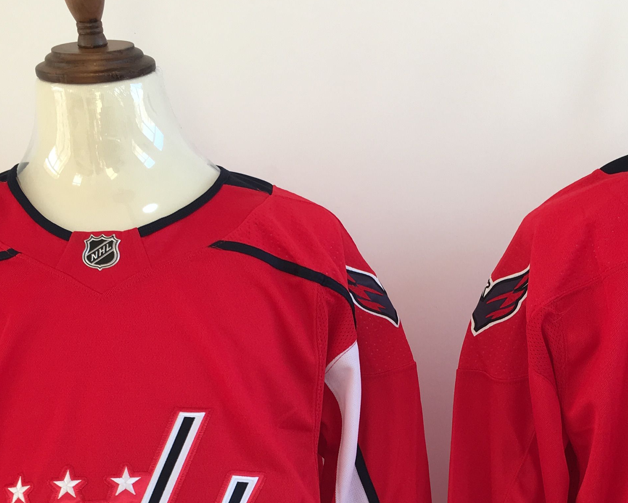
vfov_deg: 24.4
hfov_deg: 31.2
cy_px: 480
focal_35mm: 60
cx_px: 419
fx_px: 1115
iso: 25
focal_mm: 4.15
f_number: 2.2
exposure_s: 1/50
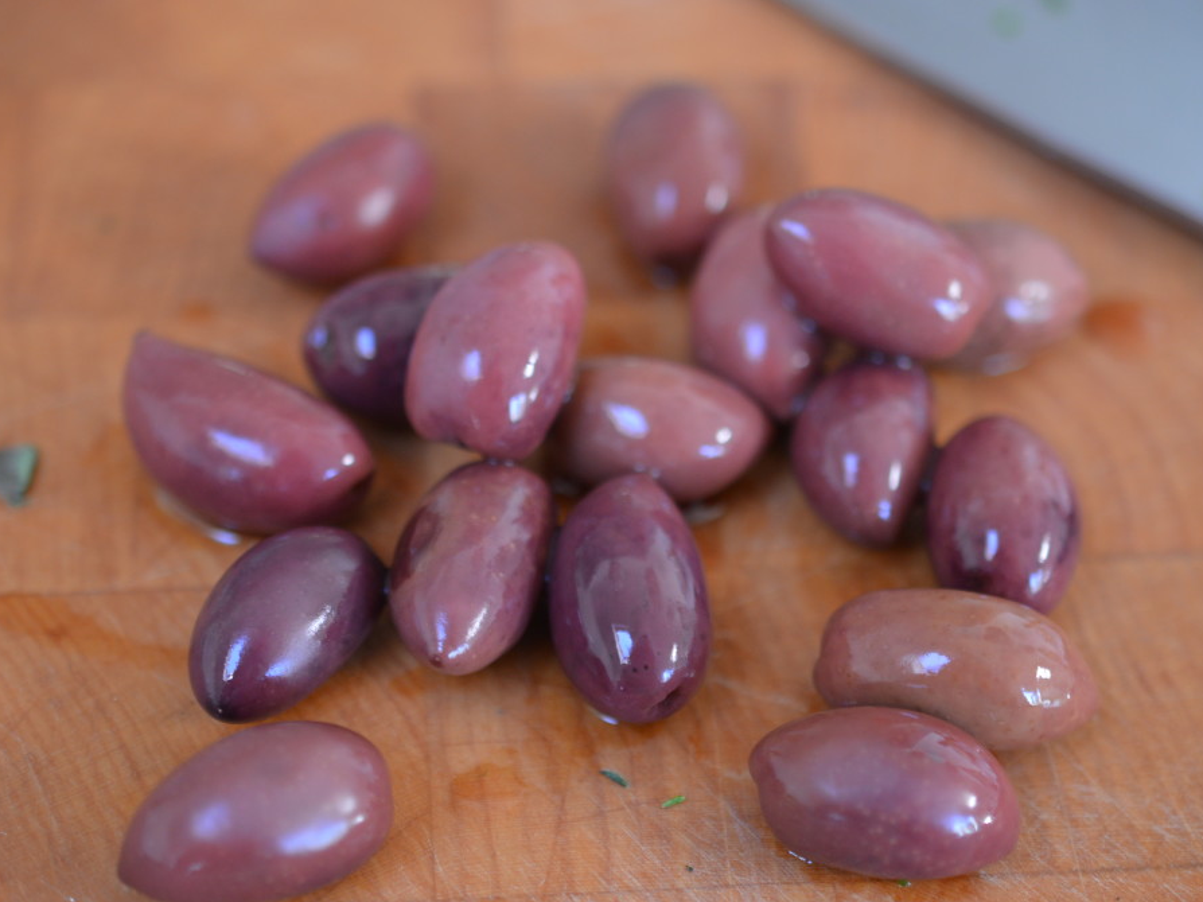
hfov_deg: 29.4
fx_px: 2293
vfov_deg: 22.2
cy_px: 456
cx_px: 631
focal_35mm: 66
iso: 500
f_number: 3
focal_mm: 40
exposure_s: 1/60
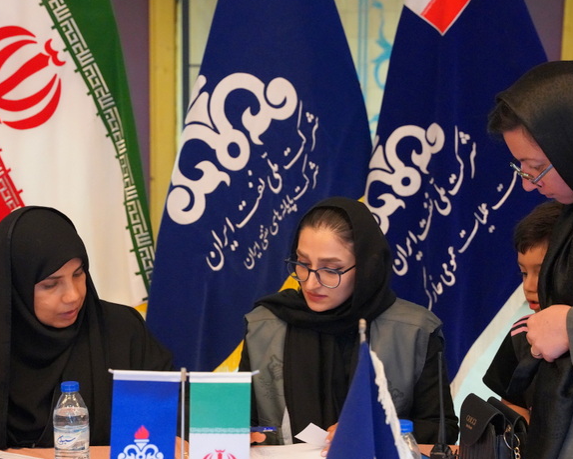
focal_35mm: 76
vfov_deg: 20.1
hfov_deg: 24.9
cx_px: 203
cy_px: 269
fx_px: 1294
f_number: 4
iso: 8000
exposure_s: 1/160
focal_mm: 51.9
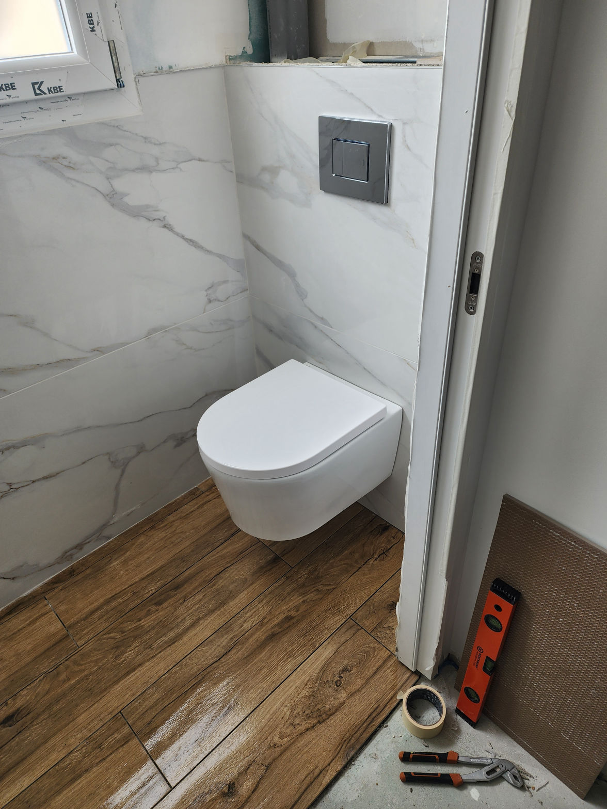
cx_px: 304
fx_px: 538
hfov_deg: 58.9
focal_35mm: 23
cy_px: 404
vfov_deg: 73.9
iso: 80
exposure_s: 1/180
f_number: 1.8
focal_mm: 6.4
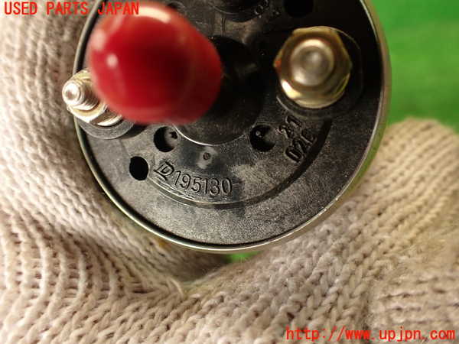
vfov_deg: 46.8
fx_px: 398
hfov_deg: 60.0
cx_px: 230
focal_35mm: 30
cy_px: 172
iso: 200
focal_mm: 5.4
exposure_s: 1/40
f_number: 2.3
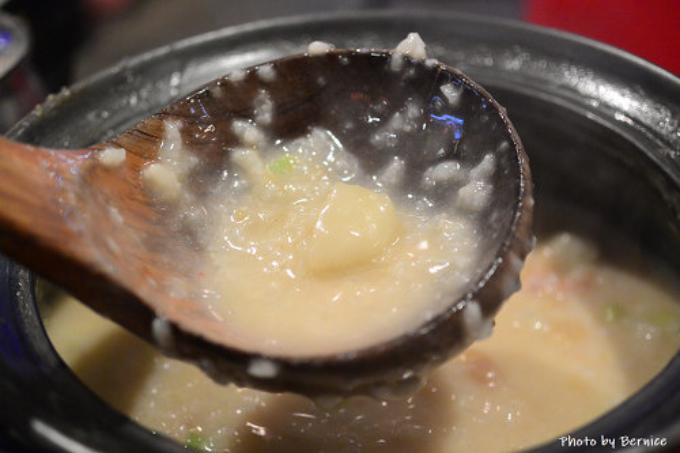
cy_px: 226
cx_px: 340
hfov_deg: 40.4
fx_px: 925
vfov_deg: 27.5
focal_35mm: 49
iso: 500
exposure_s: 1/125
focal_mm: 18.5
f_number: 1.8
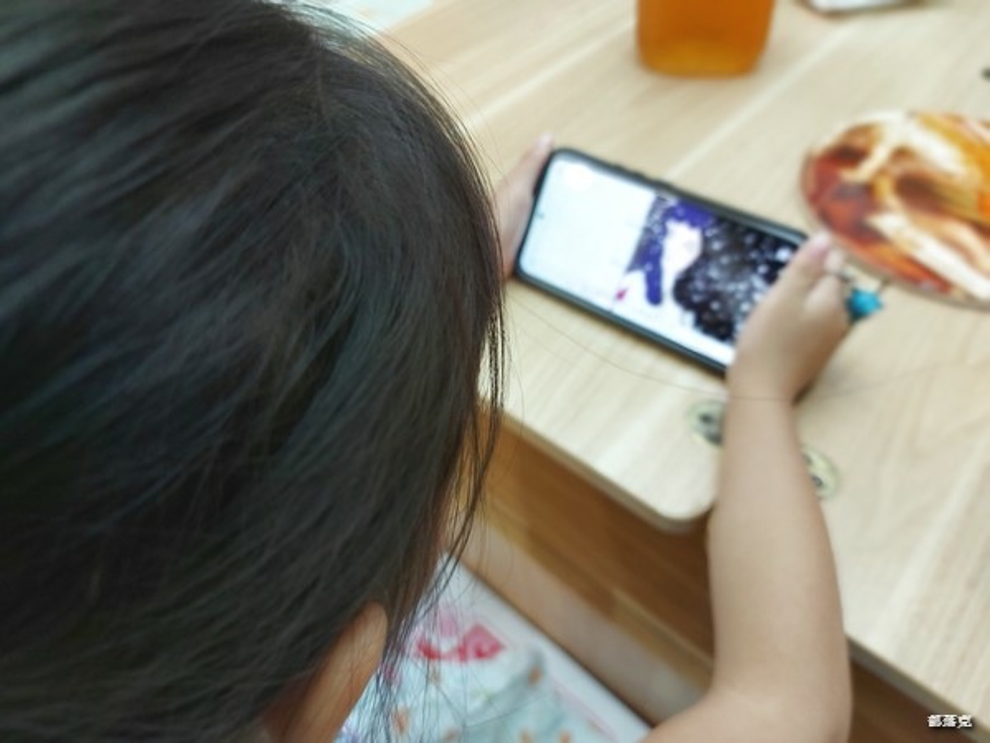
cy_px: 372
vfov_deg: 56.8
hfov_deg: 71.6
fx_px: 686
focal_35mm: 24
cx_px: 495
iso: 125
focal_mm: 5.23
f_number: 1.8
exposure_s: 1/24
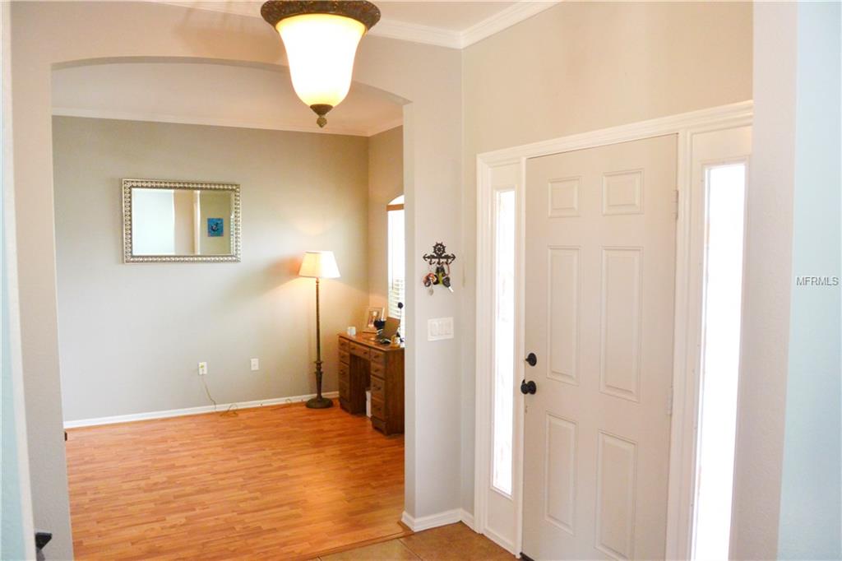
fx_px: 631
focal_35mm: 27
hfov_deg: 67.4
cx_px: 421
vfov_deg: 47.9
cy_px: 280
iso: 400
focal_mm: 10
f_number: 3.5
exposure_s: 1/60
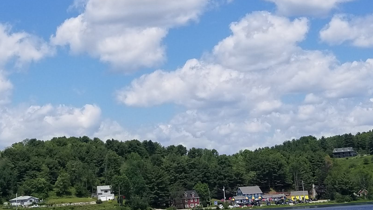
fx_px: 702
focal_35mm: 71
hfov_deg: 29.5
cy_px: -6
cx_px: 115
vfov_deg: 16.6
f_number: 1.7
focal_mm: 4.25
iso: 50
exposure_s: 1/4065
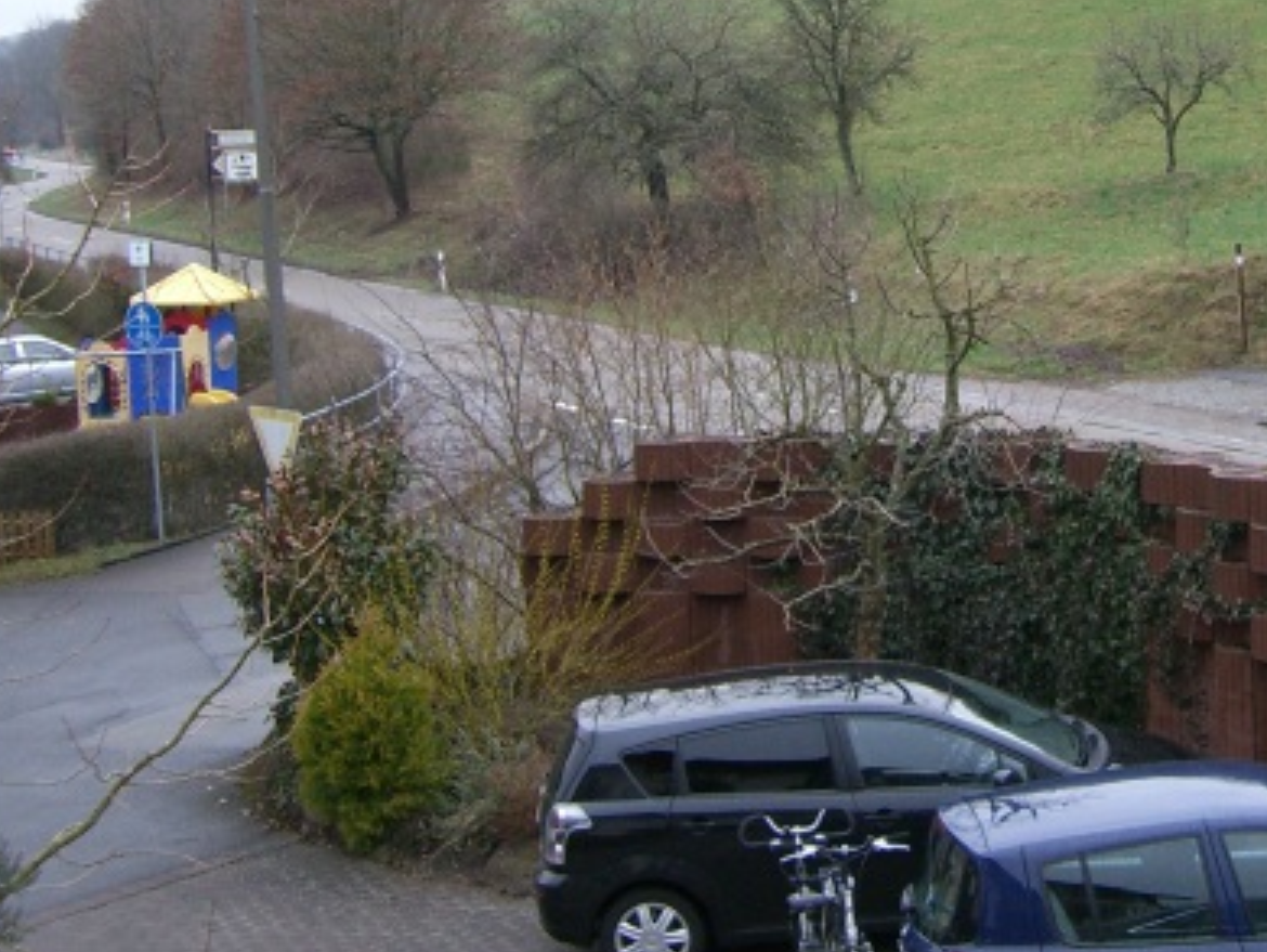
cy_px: 154
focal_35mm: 73
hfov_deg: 26.2
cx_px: 1014
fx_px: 2674
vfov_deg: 19.9
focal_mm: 6.2
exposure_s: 1/125
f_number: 2.7
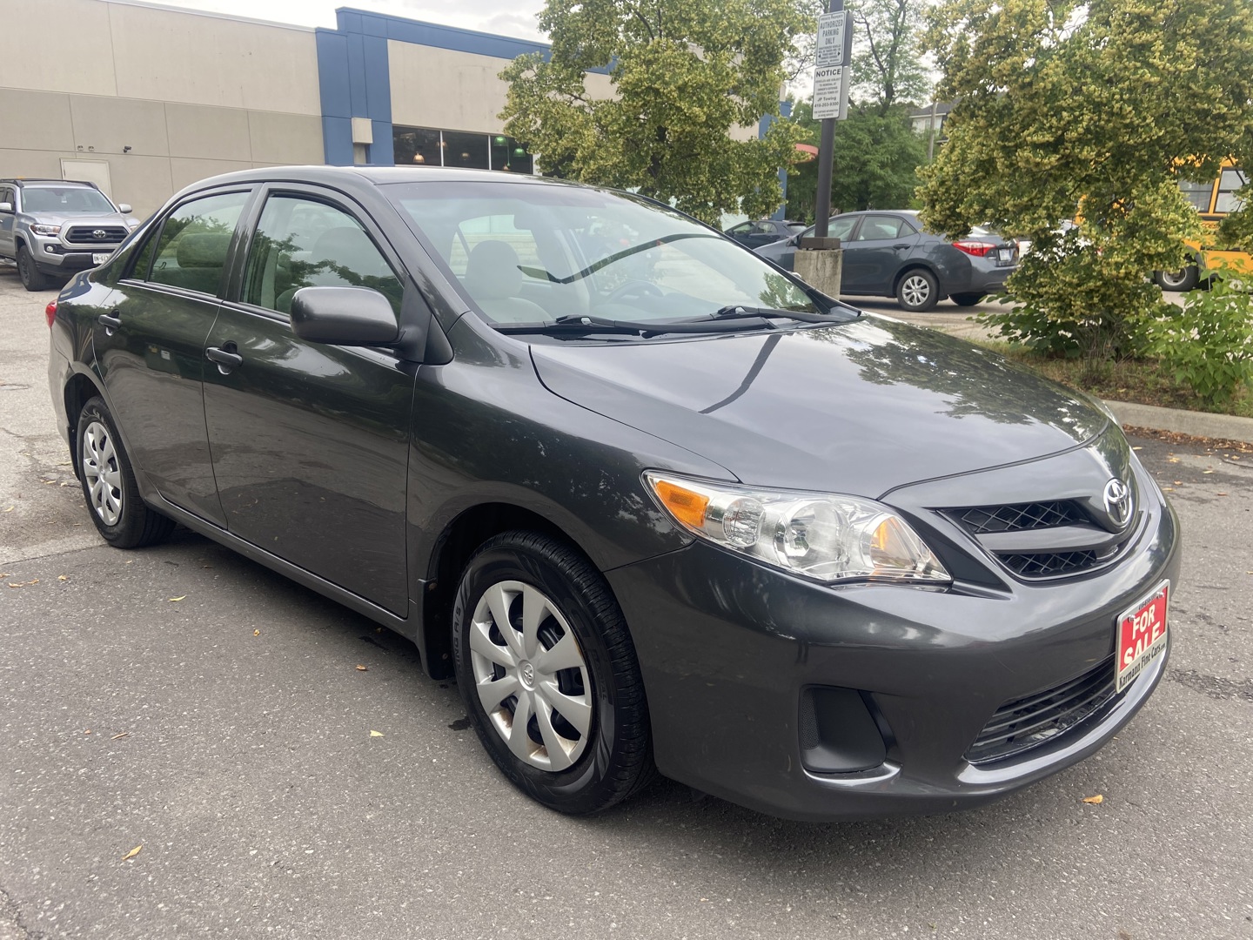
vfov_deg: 53.1
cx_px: 626
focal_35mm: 26
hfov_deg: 67.3
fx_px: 941
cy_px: 470
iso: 32
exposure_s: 1/312
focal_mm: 4.25
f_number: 1.8
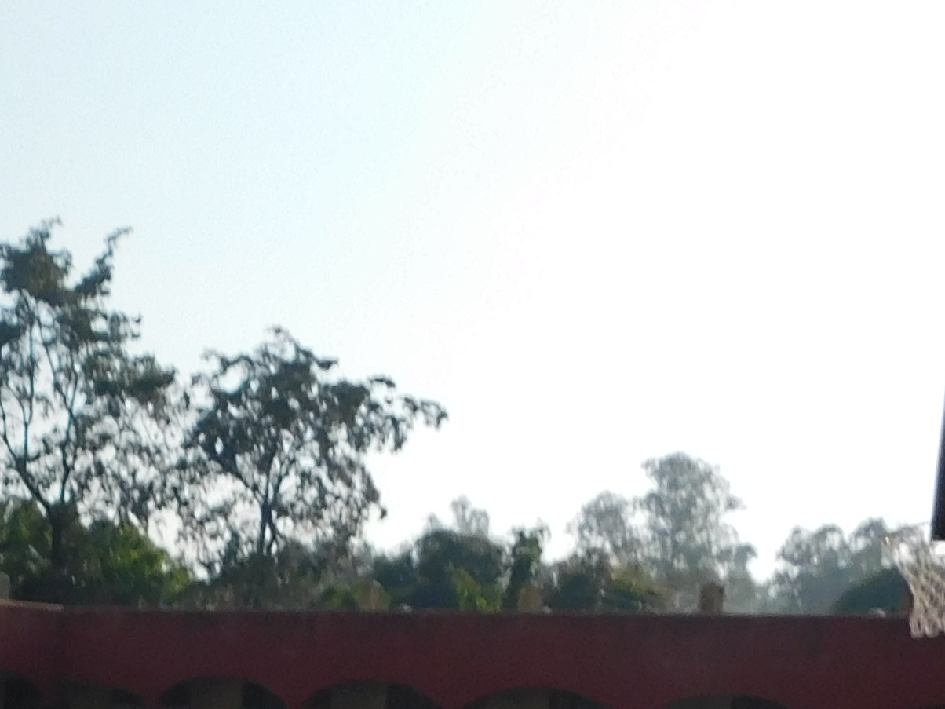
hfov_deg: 20.8
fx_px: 2402
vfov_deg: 14.7
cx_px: -171
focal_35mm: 88
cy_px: 1282
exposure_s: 1/500
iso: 125
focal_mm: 4
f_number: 6
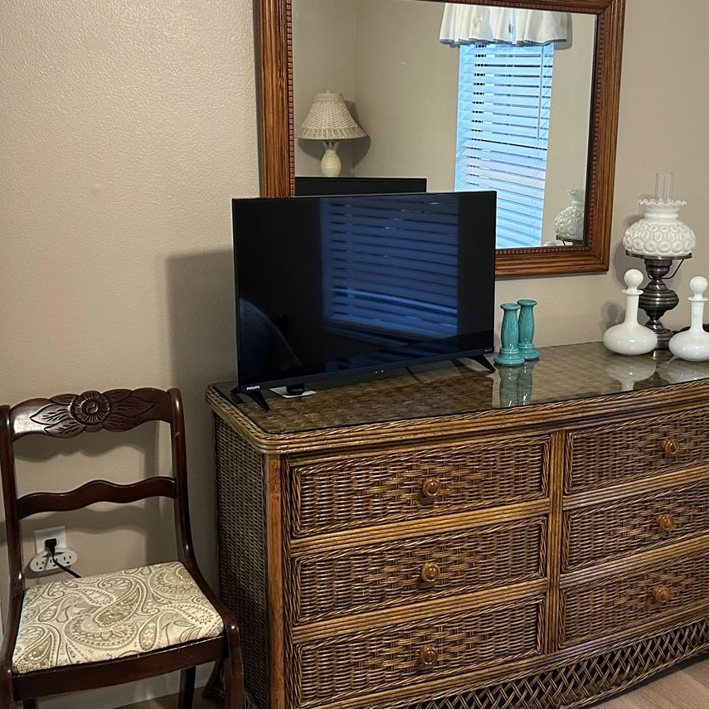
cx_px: 467
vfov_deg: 39.2
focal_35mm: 43
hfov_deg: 38.8
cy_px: 345
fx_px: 996
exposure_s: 1/60
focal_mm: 5.7
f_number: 1.5
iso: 320
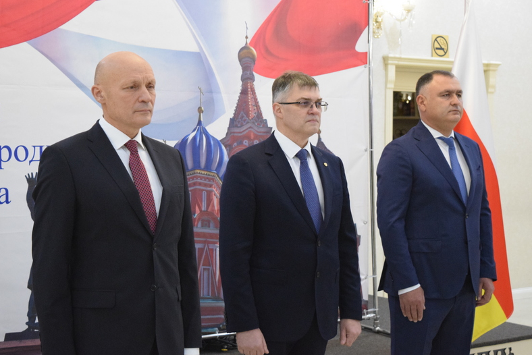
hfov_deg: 28.8
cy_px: 179
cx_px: 263
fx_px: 1035
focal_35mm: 70
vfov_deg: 19.5
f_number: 5
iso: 4500
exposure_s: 1/60
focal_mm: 46
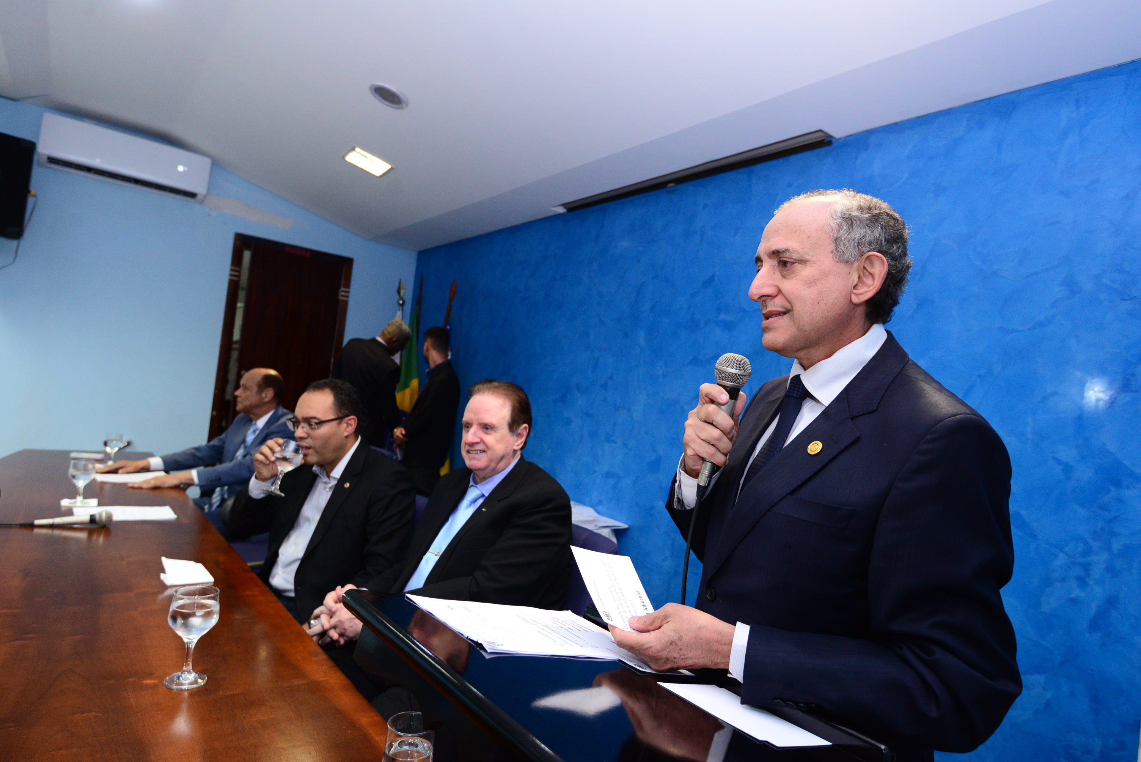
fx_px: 698
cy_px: 381
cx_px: 570
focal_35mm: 22
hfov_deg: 78.6
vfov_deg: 57.3
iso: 2500
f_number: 4.5
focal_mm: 22
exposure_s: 1/125
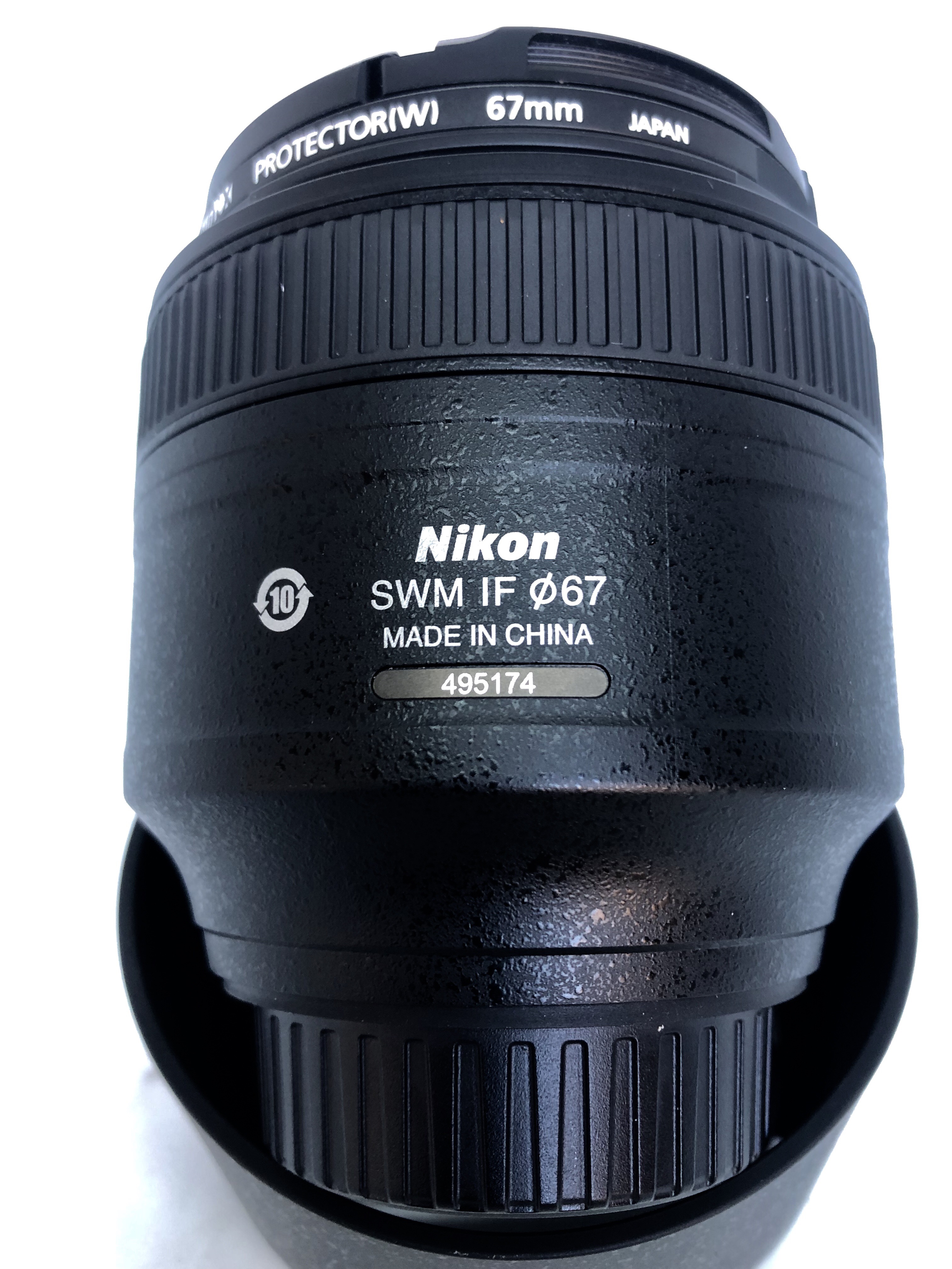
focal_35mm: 28
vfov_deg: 63.4
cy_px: 634
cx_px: 476
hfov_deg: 49.7
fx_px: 1027
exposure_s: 1/20
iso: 40
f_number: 1.8
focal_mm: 3.99
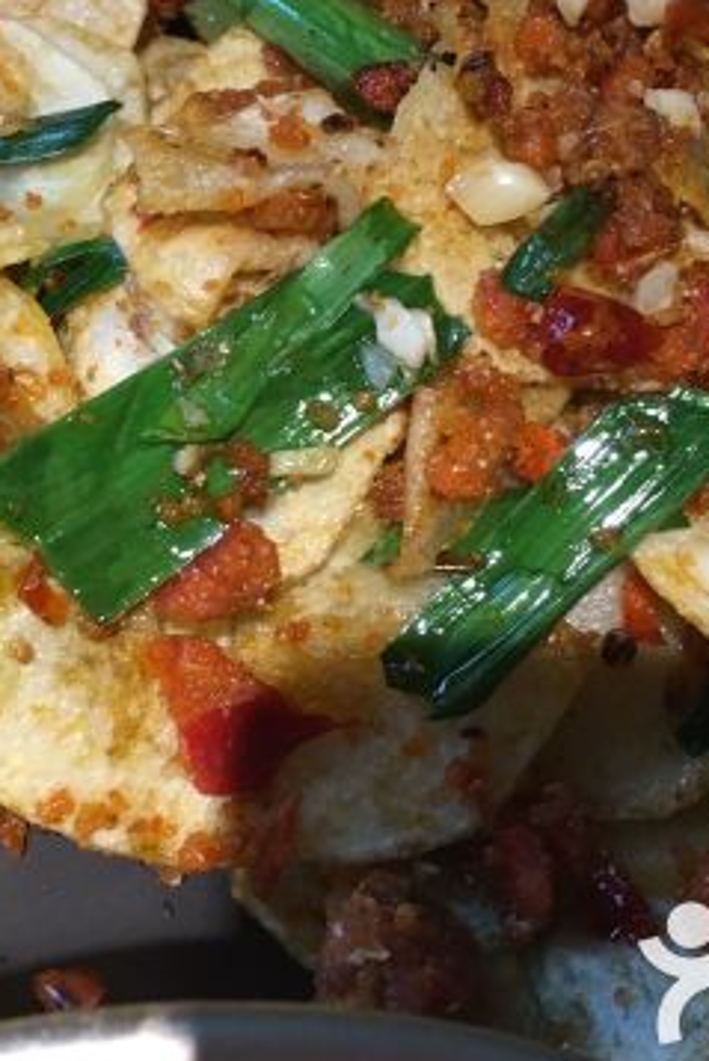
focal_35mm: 59
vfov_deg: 33.6
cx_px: 344
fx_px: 1741
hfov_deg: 23.0
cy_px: 348
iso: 125
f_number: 2.2
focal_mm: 4.15
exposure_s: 1/33
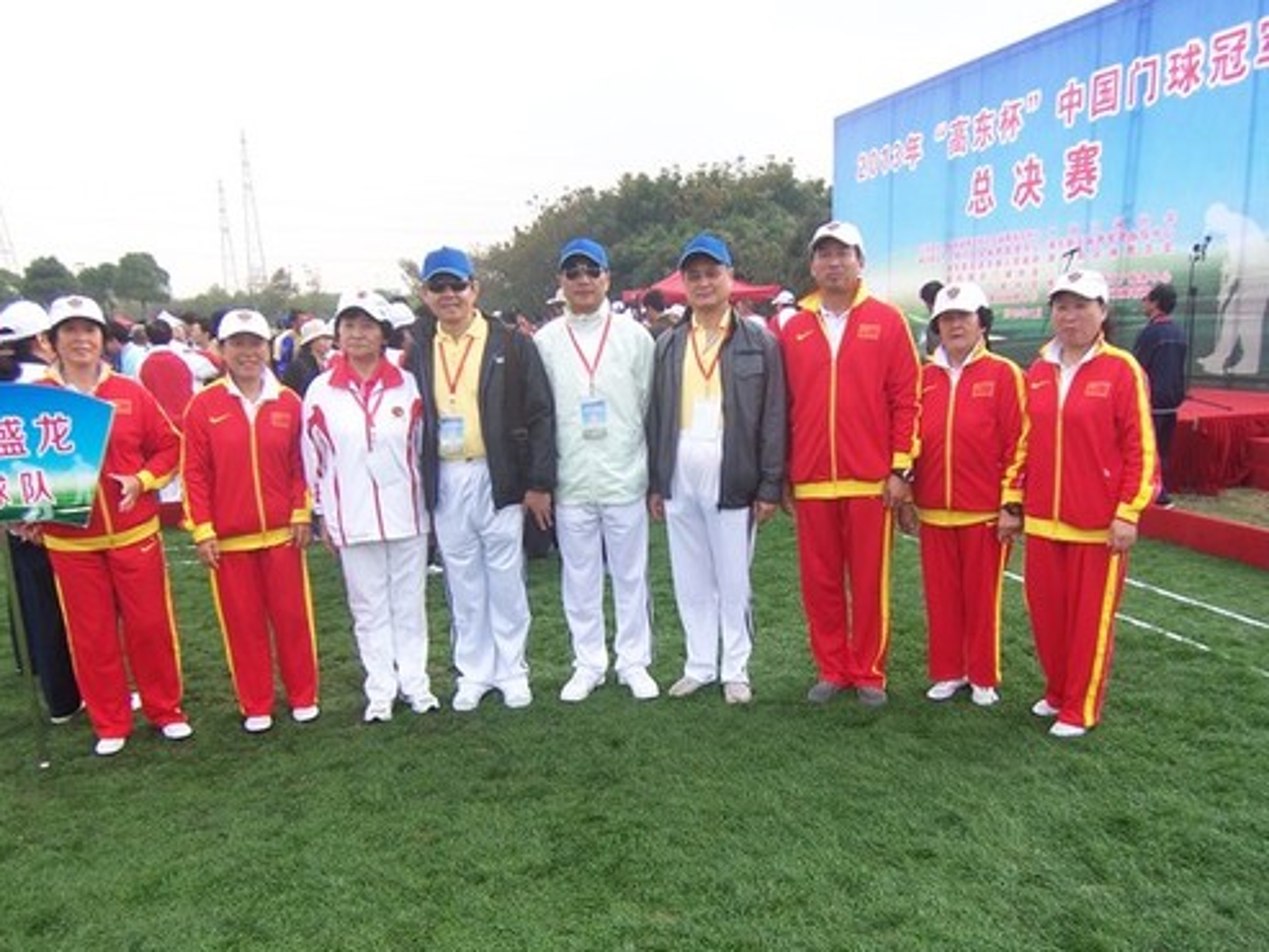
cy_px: 553
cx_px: 682
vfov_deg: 49.6
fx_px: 1027
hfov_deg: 63.4
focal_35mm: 28
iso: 64
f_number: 2.8
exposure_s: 1/250
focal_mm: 3.8
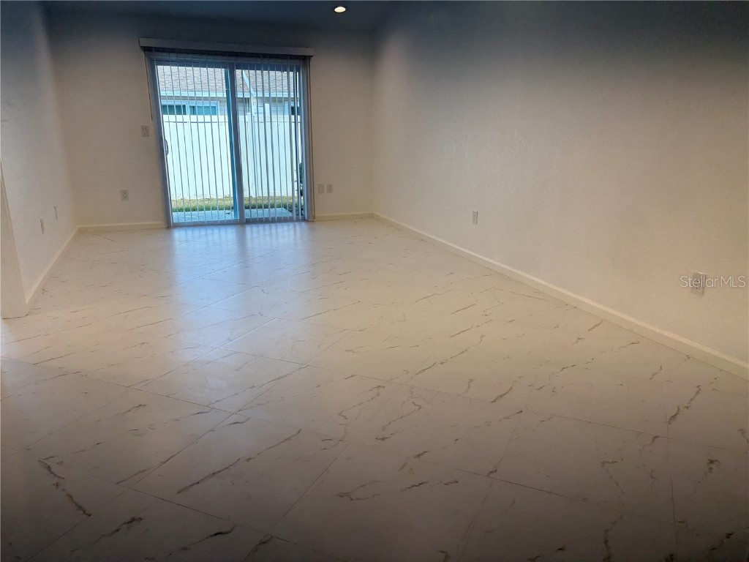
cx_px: 374
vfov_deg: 53.1
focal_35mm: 26
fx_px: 563
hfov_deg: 67.3
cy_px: 281
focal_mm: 5.96
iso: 50
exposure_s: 1/261
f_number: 1.6
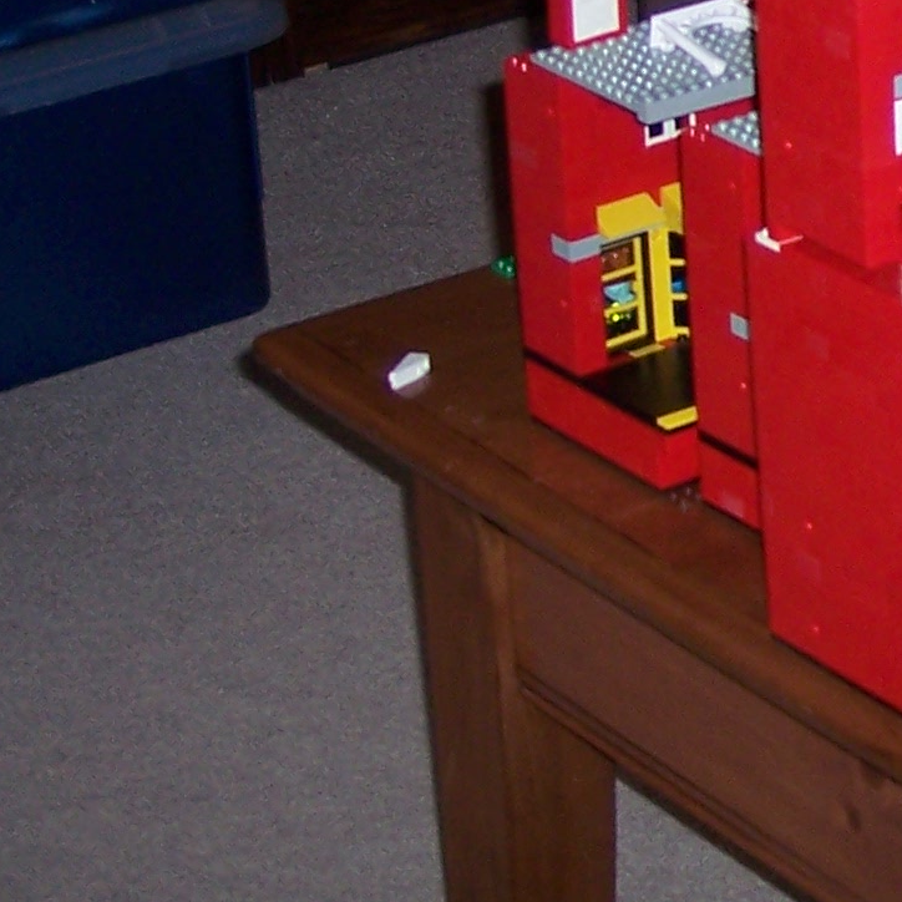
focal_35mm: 136
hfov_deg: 11.9
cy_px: -95
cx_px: 1559
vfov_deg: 12.6
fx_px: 4009
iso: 100
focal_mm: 8
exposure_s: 1/60
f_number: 2.8
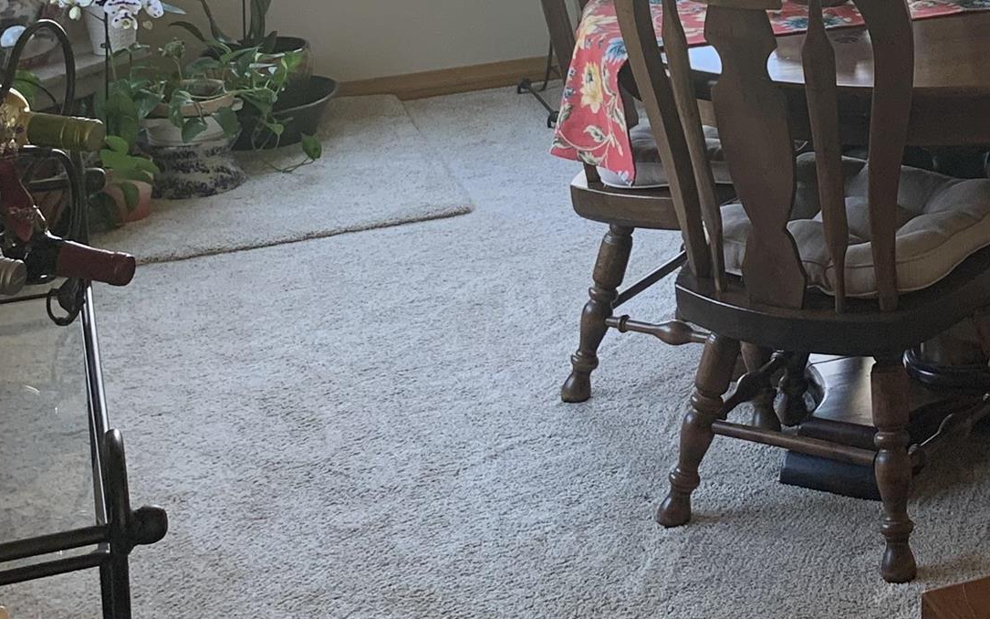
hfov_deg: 25.2
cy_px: -161
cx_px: 996
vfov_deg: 16.0
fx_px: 2104
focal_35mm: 78
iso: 100
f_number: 1.8
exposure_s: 1/67
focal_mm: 4.25
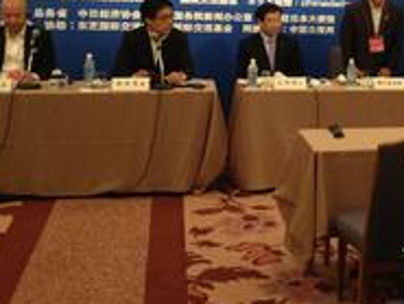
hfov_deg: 27.9
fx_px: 782
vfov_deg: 21.6
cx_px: 366
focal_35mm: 67
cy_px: 44
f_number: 2.4
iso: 125
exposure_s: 1/20
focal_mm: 4.28
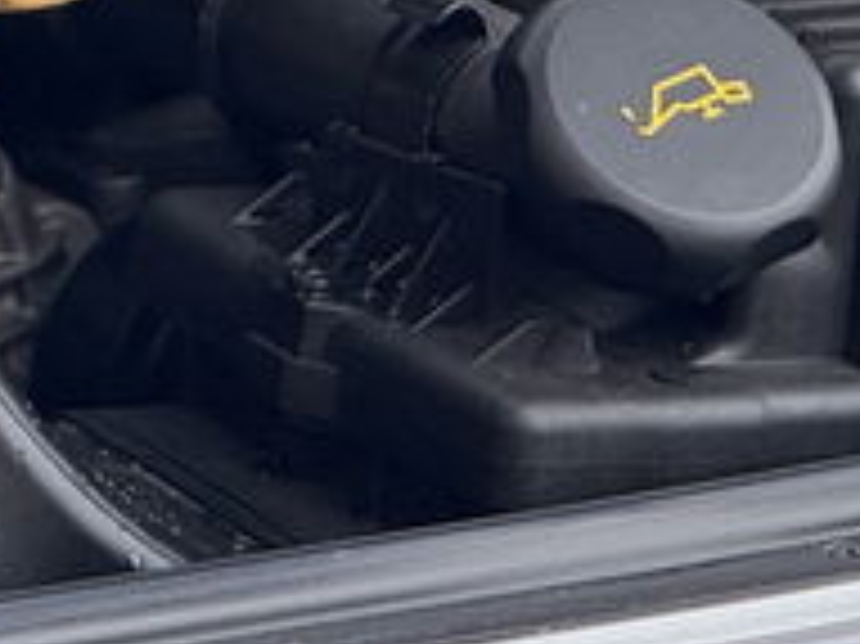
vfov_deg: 3.1
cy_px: -126
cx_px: 725
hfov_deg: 4.1
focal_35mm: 483
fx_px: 11992
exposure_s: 1/99
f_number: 2.8
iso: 125
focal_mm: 15.66
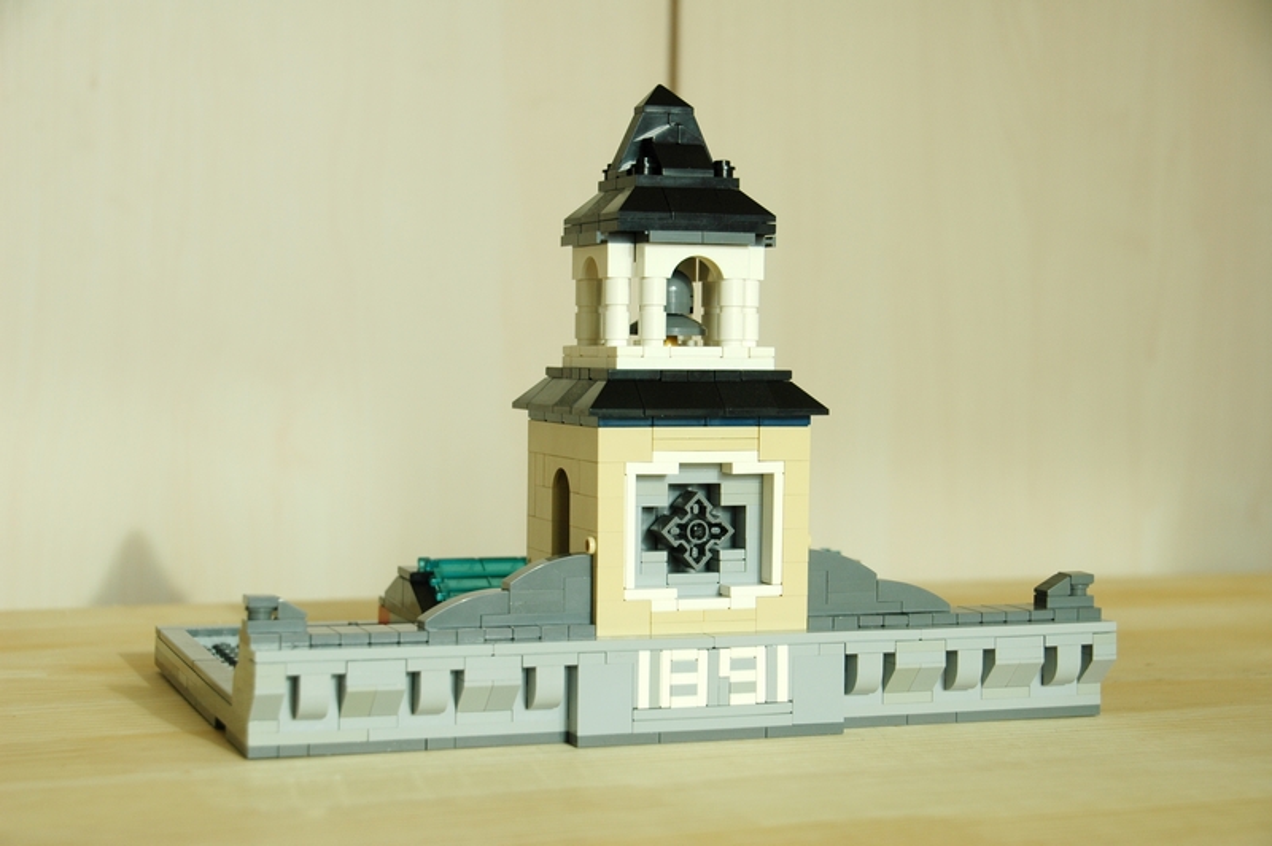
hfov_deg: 29.3
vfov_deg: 19.7
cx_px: 636
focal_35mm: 69
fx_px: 2436
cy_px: 423
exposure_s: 1/40
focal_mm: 46
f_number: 4.5
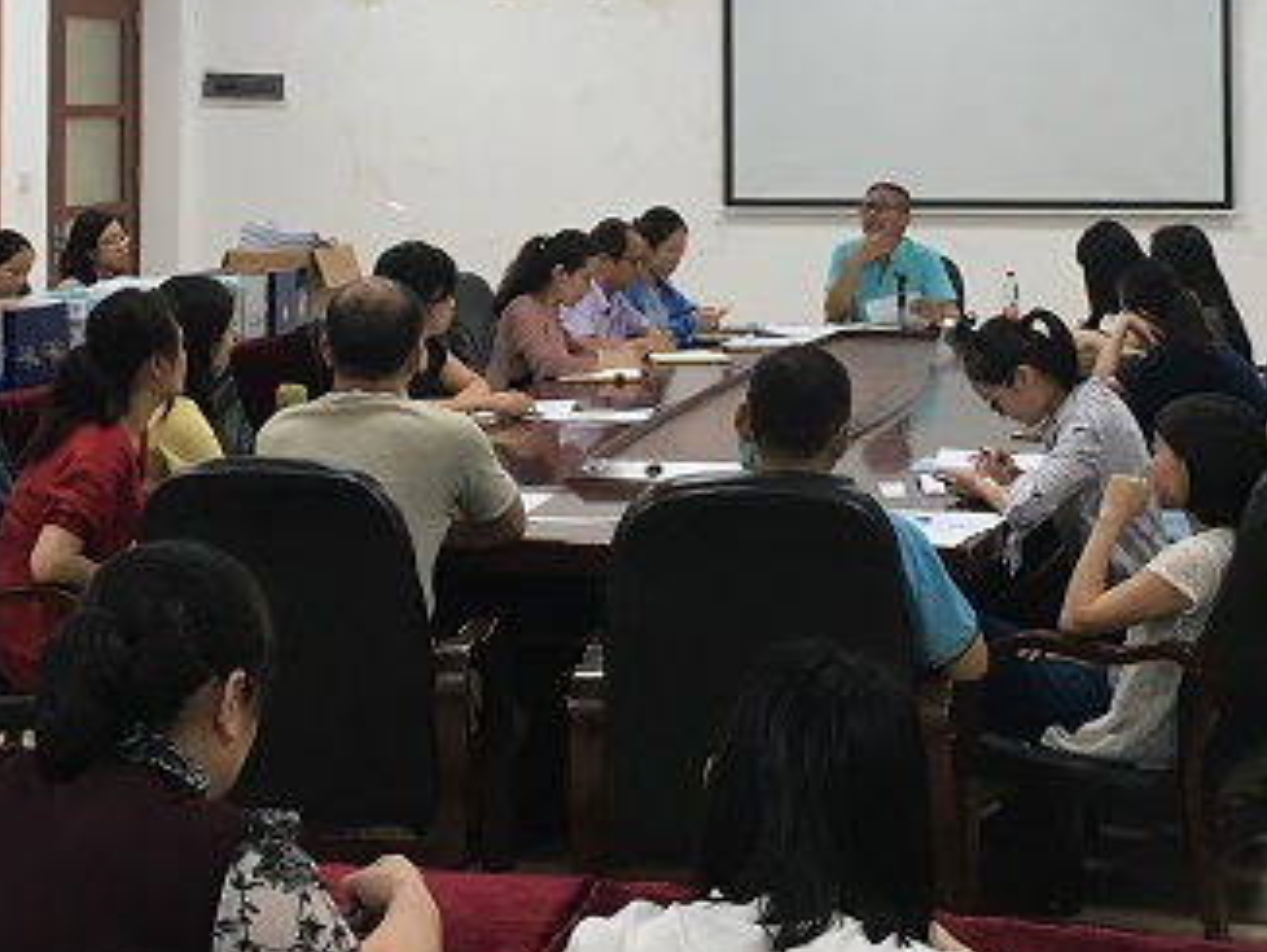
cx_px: 591
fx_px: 2930
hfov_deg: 24.4
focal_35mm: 80
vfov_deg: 18.0
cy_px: 17
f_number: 2.2
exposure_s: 1/33
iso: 80
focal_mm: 4.15
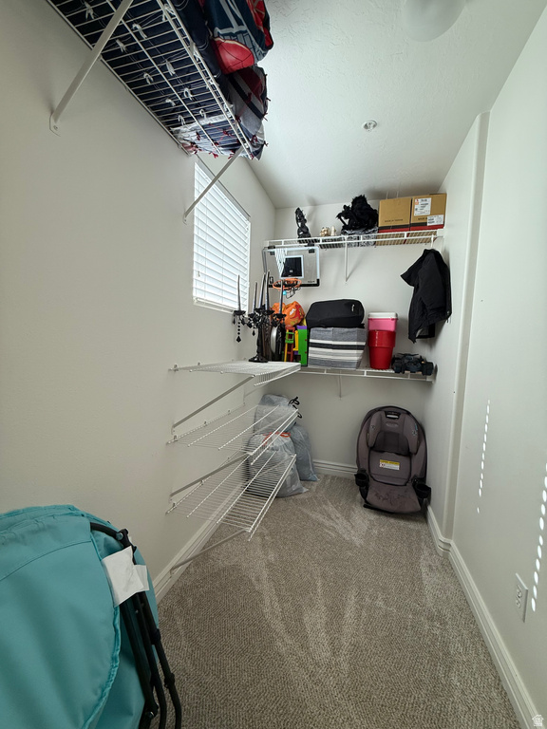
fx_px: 295
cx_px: 274
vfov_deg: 102.1
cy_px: 364
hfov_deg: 85.7
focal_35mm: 14
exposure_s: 1/120
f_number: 2.2
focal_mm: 2.22
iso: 100
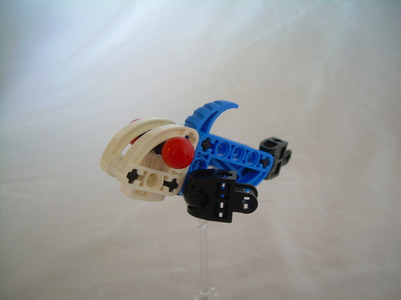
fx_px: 440
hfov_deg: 49.0
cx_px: 200
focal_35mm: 38
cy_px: 150
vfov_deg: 37.7
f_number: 2.8
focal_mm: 6.3
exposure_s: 1/9.5
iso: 50
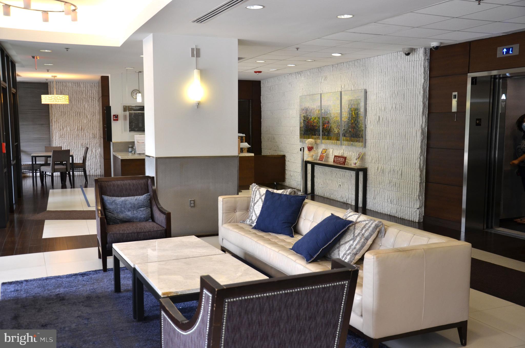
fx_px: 524
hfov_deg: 53.2
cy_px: 174
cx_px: 262
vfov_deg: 36.7
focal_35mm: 36
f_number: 4.5
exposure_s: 1/80
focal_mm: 24
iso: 400
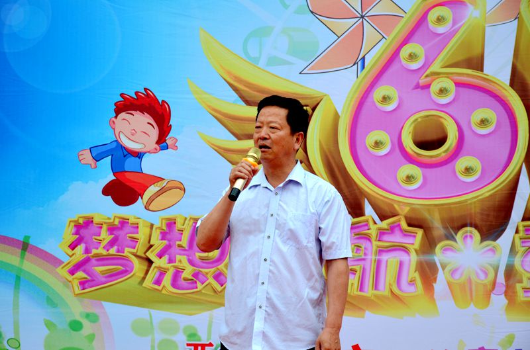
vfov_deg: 13.0
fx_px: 1542
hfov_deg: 19.5
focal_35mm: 105
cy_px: 175
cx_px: 265
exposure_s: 1/250
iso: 140
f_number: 8
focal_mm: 70
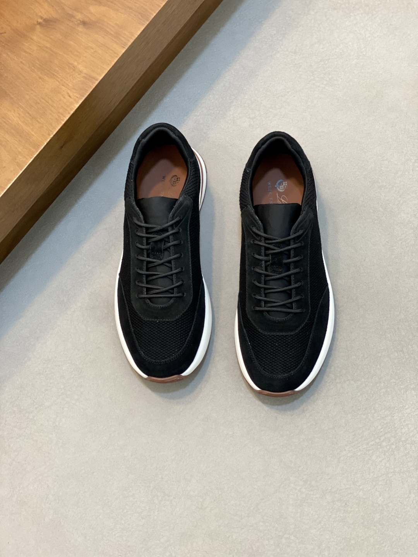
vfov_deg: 36.8
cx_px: 209
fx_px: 837
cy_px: 278
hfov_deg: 28.0
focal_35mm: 52
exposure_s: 1/100
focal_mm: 6
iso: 200
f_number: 2
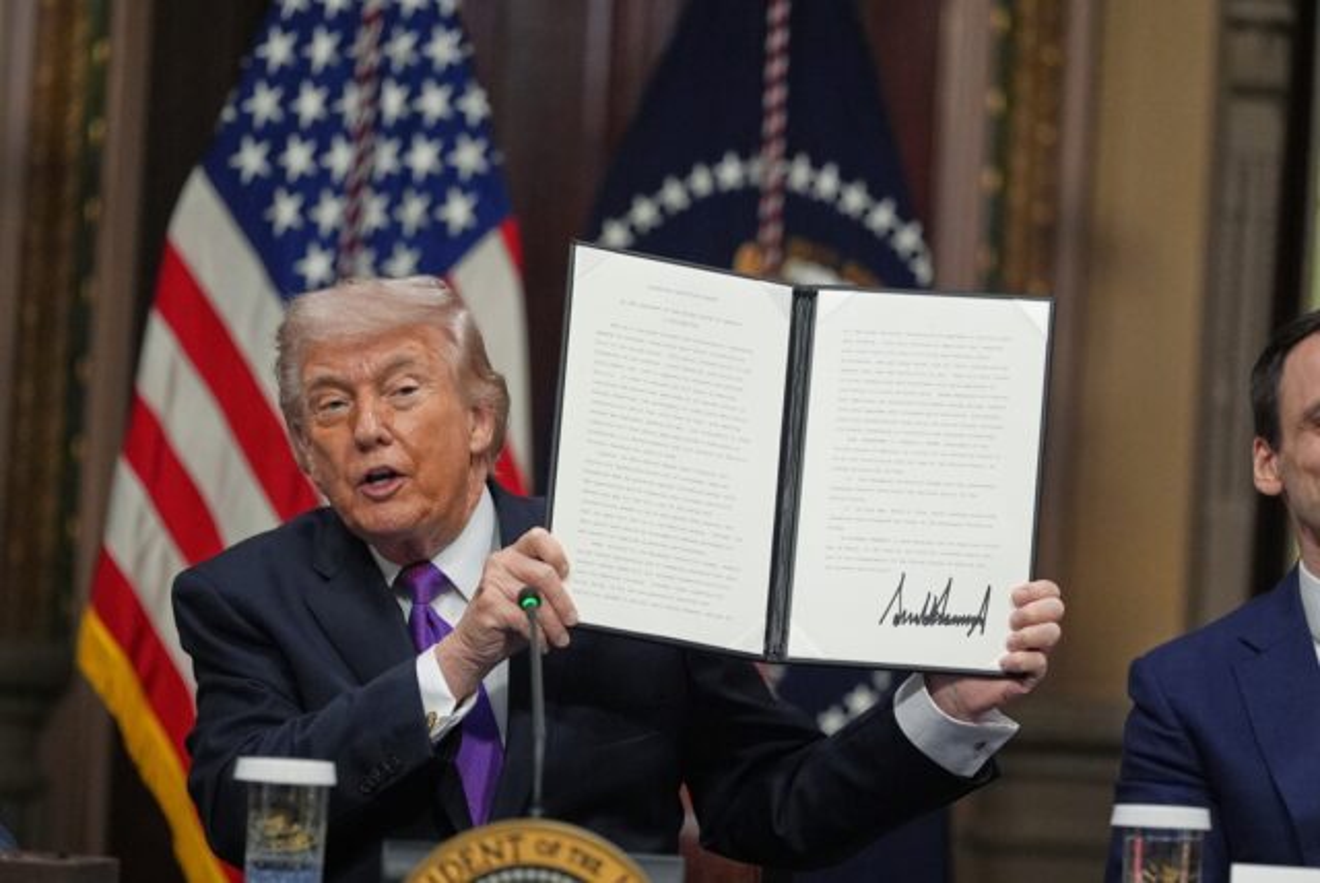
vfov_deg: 6.1
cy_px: 442
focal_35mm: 225
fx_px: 8257
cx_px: 660
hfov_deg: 9.1
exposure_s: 1/500
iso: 2500
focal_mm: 150
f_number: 2
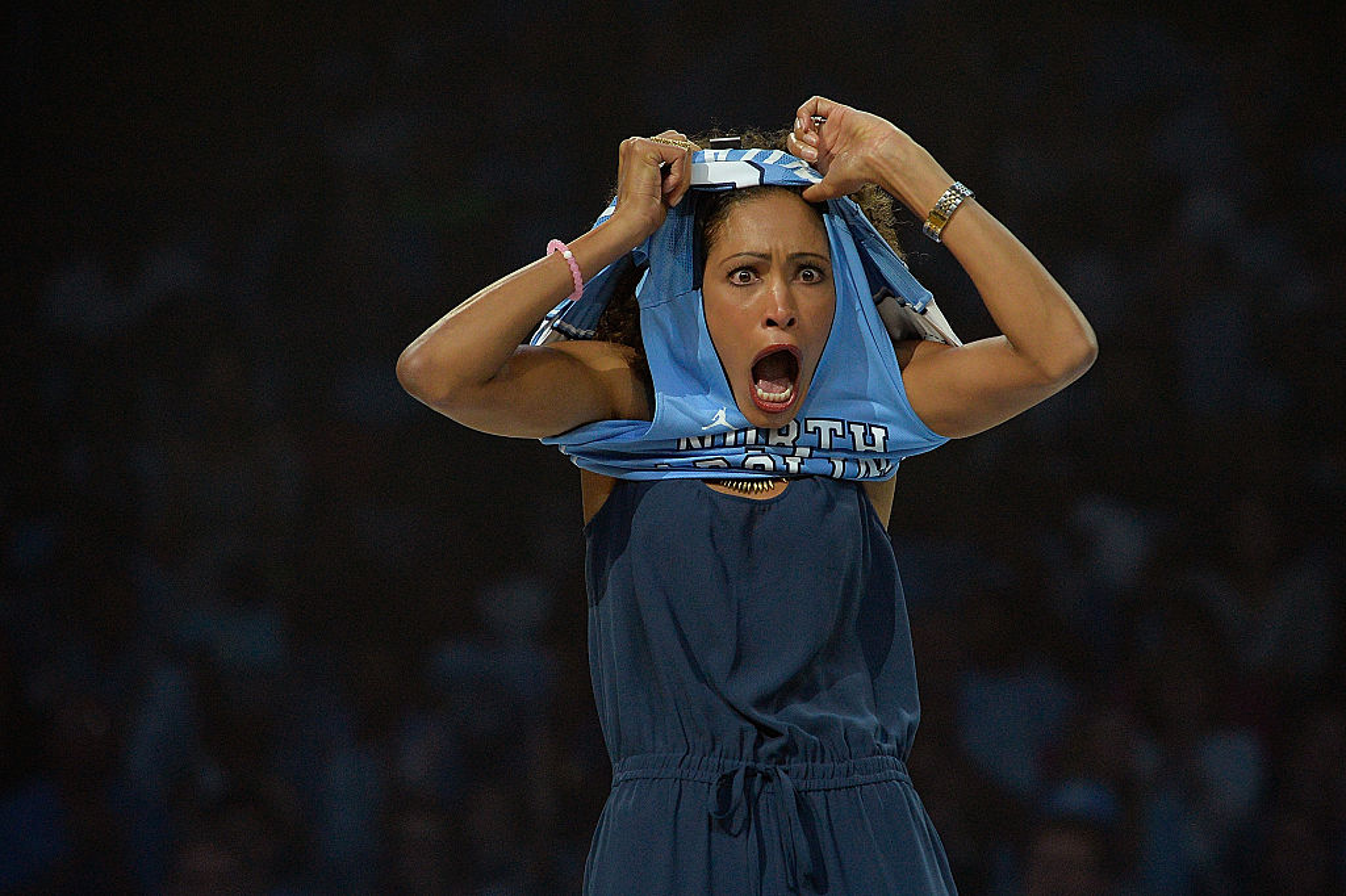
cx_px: 673
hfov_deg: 12.1
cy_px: 448
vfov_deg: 8.1
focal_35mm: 170
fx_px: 6354
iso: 3200
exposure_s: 1/1000
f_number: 3.5
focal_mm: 170
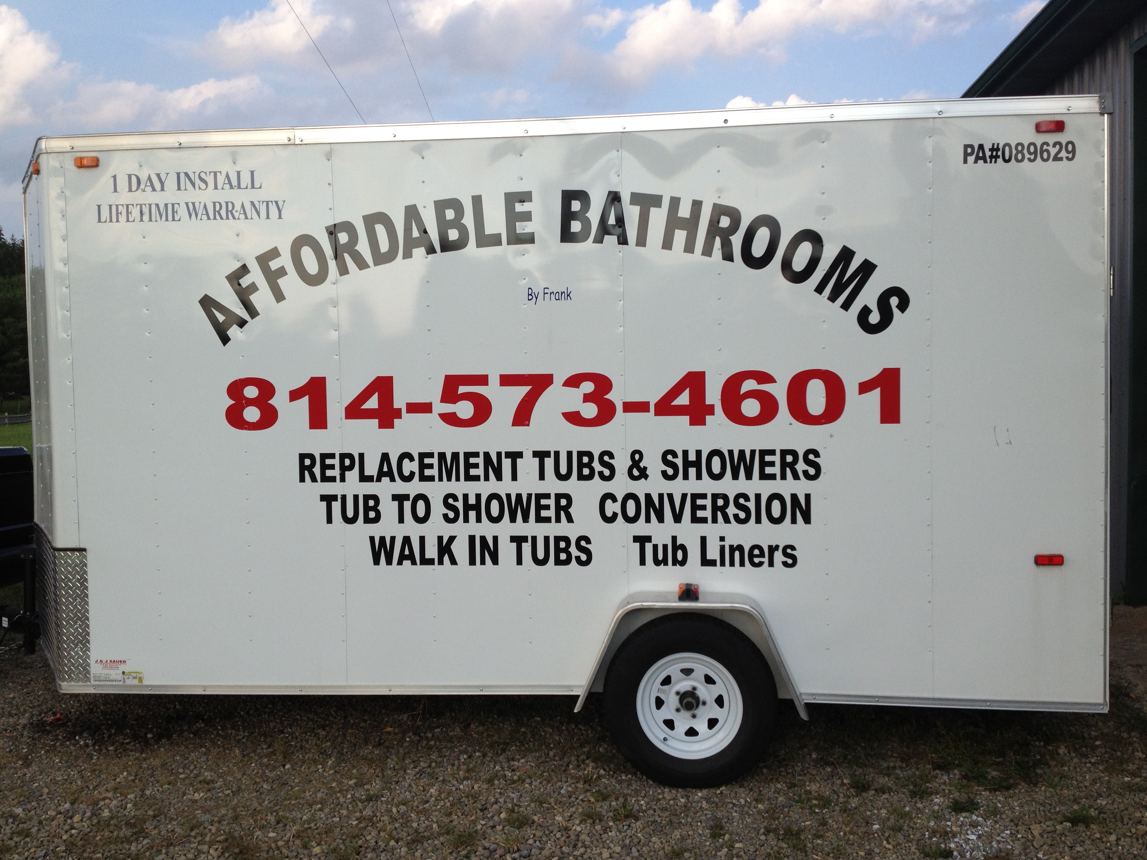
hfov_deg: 51.4
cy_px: 426
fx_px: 1193
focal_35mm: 36
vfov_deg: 39.7
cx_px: 581
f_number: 2.4
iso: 64
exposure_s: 1/968
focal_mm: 4.28
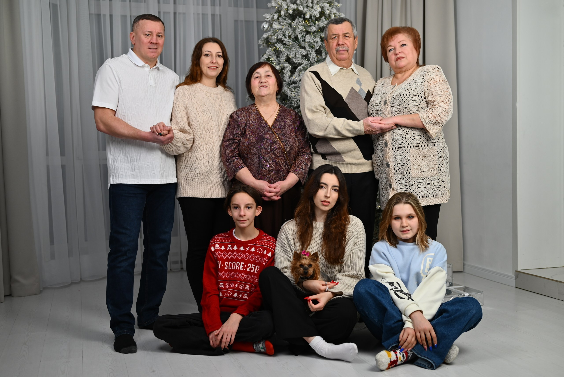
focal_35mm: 40
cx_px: 282
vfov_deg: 33.4
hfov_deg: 48.4
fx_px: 627
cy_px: 188
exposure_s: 1/200
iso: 160
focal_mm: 40
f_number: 2.8
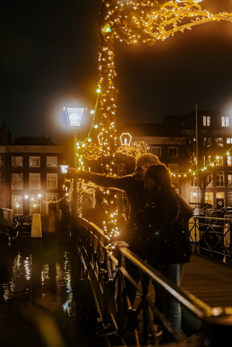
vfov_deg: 38.9
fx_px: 493
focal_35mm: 51
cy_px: 174
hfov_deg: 26.5
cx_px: 116
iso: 4000
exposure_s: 1/80
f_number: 2.8
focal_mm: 51
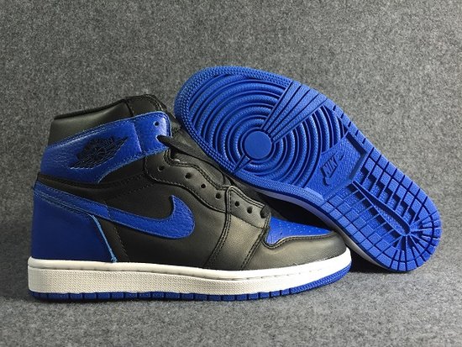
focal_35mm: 29
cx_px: 231
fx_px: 387
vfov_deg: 48.3
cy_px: 174
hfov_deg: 61.6
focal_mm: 4.15
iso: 50
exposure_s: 1/33
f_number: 2.2
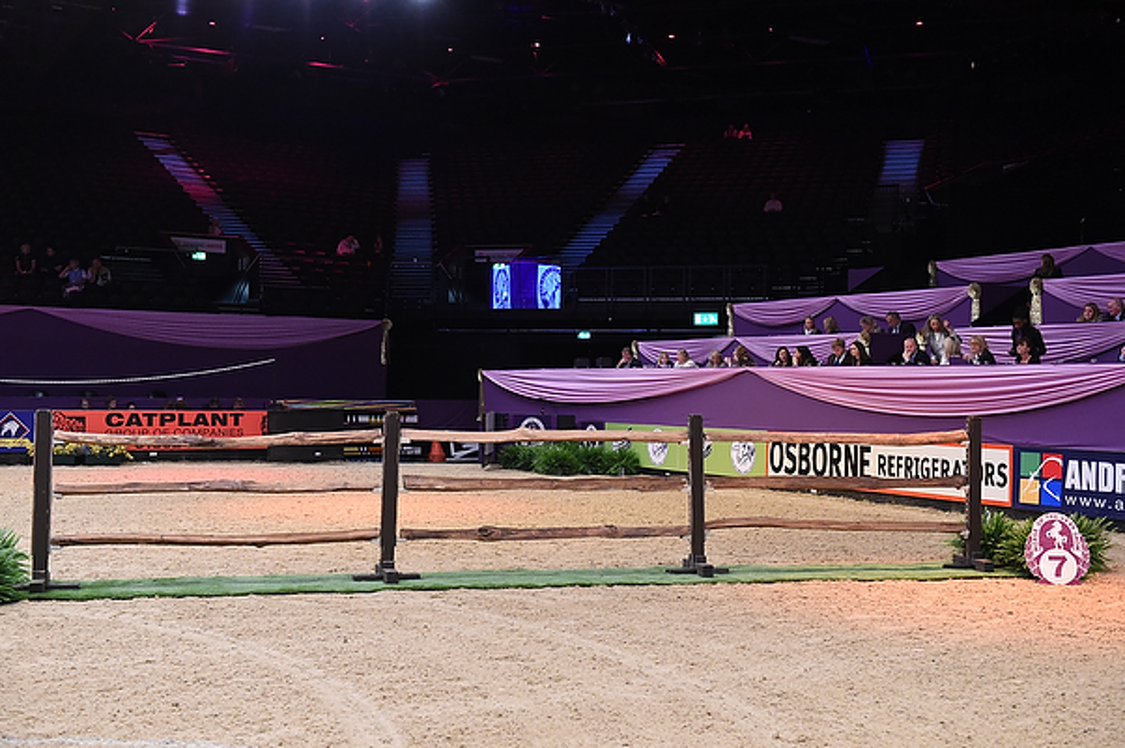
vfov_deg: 29.8
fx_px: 1405
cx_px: 562
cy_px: 374
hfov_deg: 43.6
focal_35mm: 45
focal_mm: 45
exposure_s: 1/200
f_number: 4.5
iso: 6400
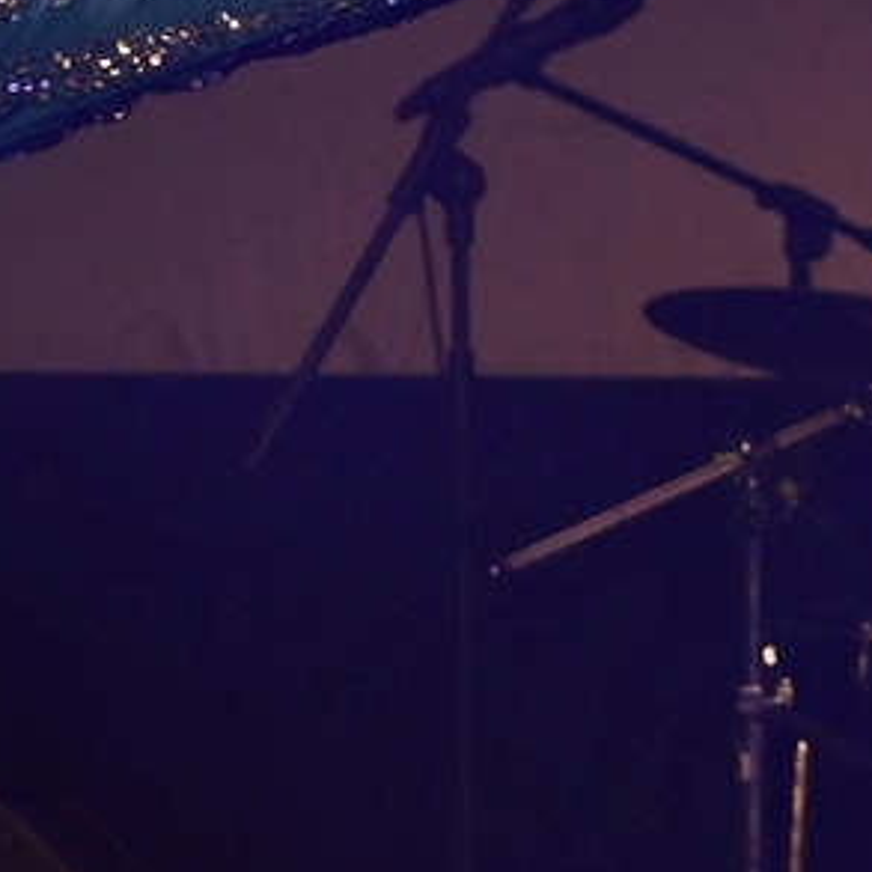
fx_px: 8920
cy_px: 64
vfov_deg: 5.6
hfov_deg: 5.6
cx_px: -214
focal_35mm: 313
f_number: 7.1
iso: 1000
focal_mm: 72
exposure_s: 1/160
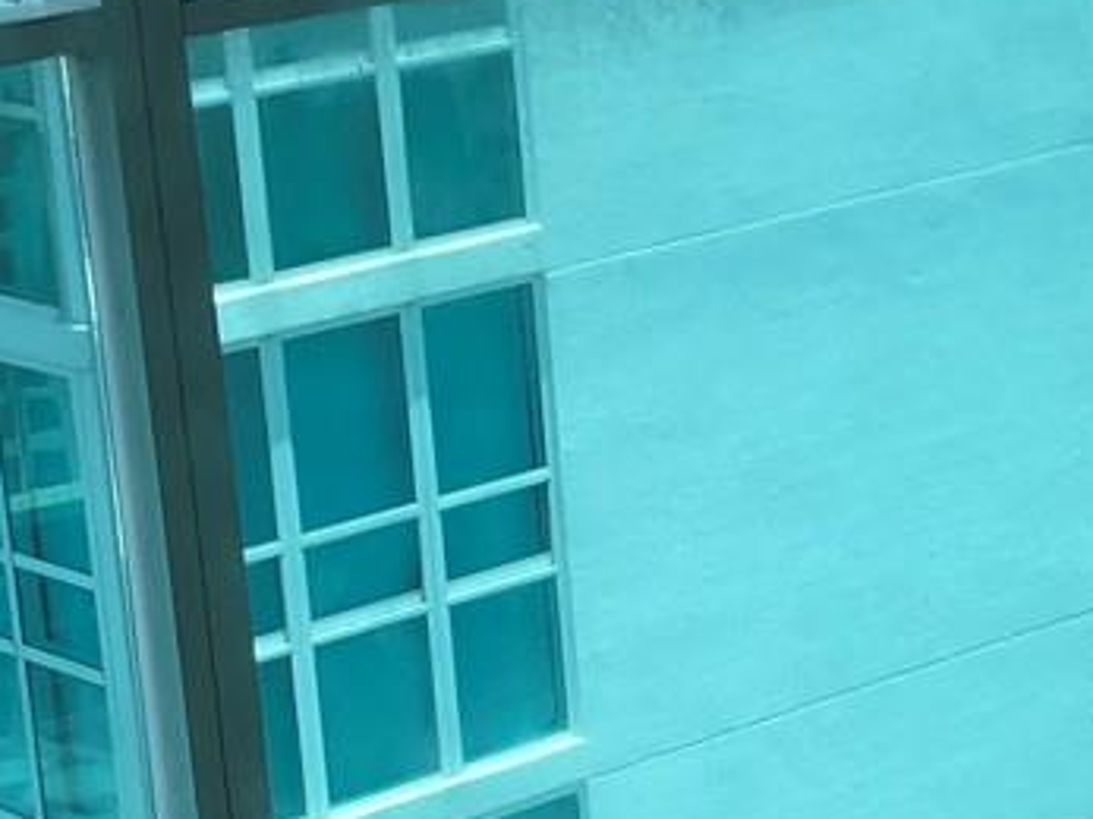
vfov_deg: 11.5
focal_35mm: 129
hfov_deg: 15.2
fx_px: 4072
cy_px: 586
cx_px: 803
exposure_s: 1/631
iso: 20
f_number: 1.8
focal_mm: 3.99
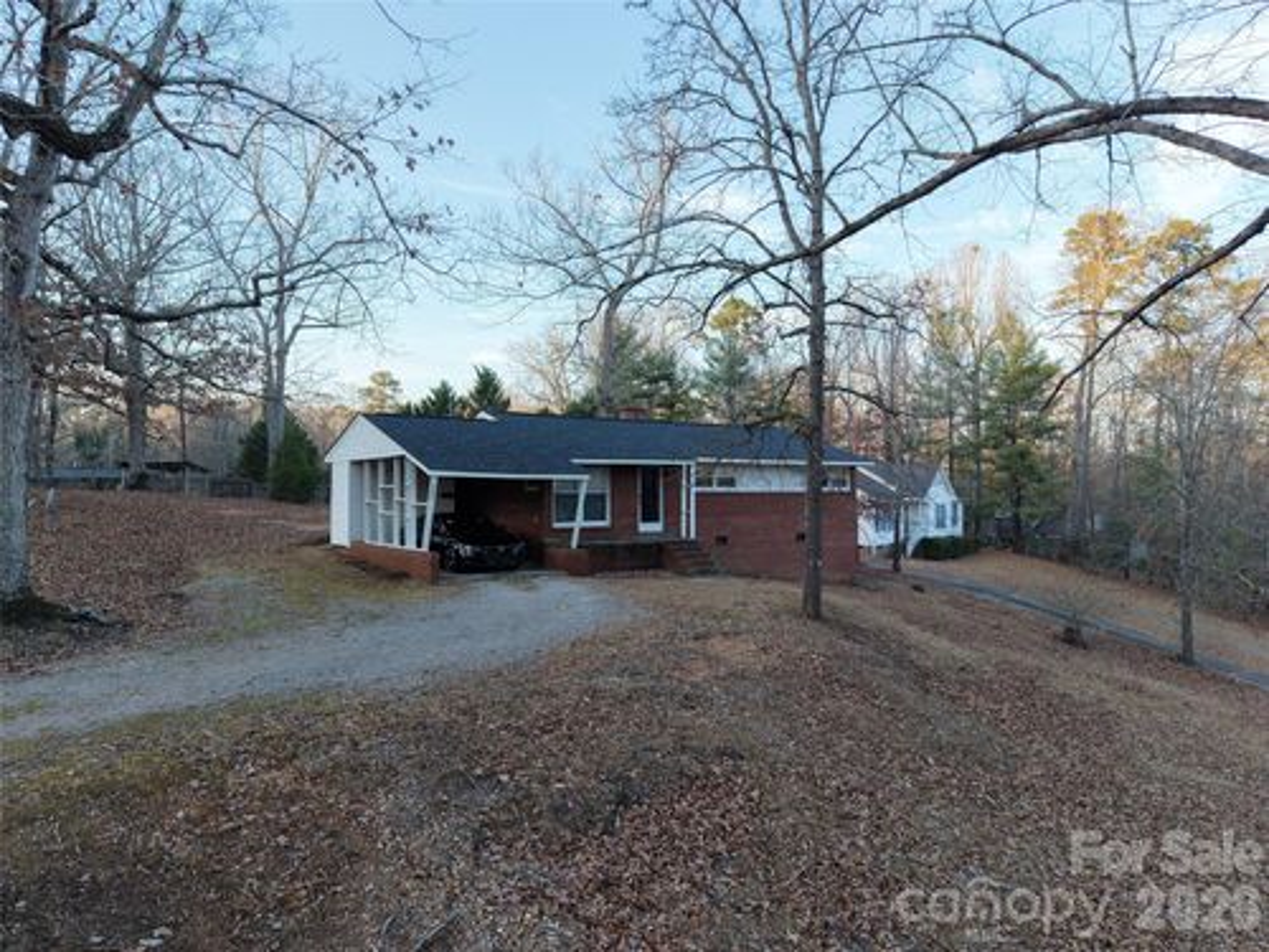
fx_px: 880
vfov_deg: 56.8
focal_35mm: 24
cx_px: 634
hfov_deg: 71.6
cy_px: 476
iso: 400
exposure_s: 1/640
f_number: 1.8
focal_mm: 8.67
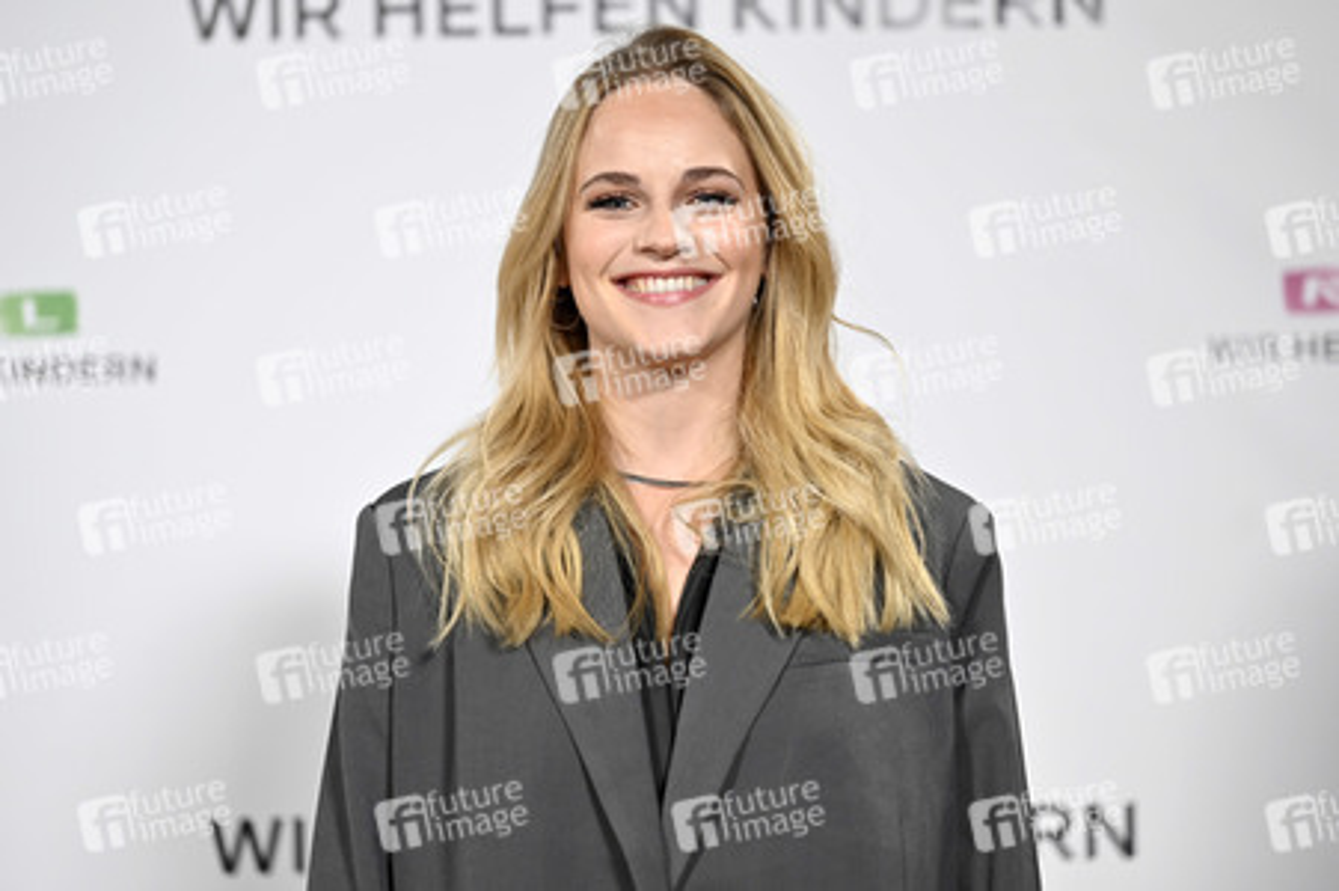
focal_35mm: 135
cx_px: 670
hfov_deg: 15.2
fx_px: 5017
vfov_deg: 10.1
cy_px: 446
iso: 1000
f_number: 2.8
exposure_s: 1/320
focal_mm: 135
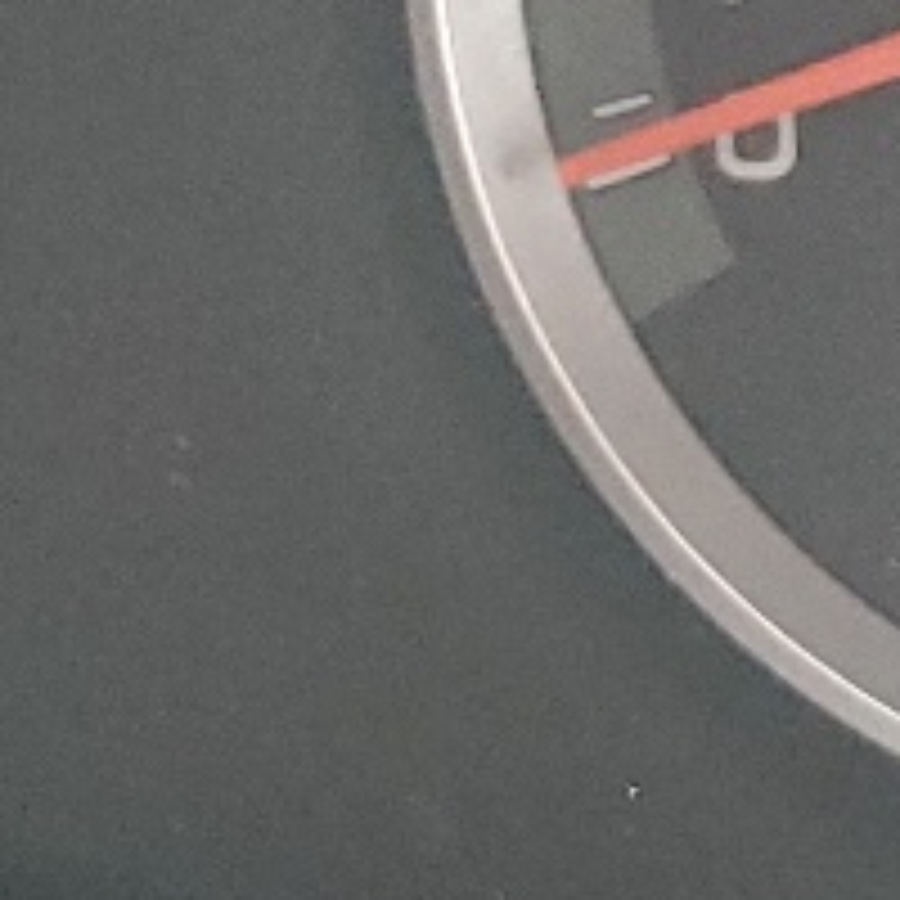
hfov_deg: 7.3
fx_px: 5412
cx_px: 3411
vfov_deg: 9.3
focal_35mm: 184
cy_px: -446
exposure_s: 1/60.2
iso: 184
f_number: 1.5
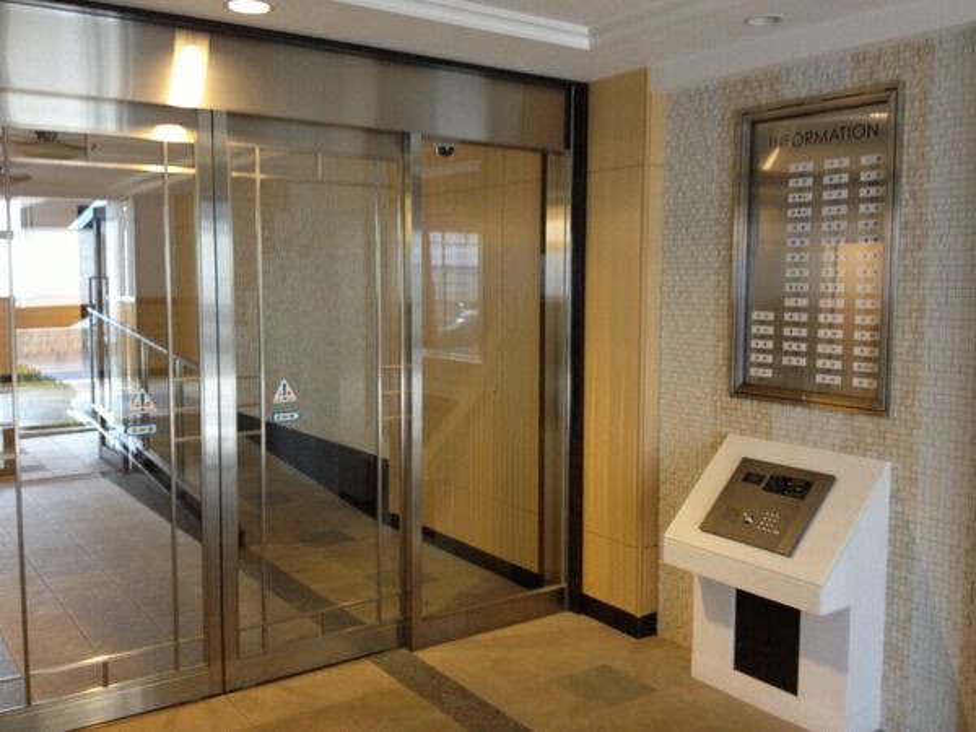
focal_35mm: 35
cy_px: 366
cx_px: 488
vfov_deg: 40.7
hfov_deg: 52.6
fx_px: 987
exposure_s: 1/20
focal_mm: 4.28
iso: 250
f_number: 2.4
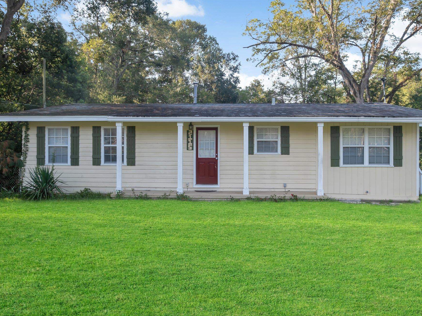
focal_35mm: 27
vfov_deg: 51.4
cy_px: 153
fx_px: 329
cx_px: 225
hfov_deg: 65.3
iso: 250
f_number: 8
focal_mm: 15.9
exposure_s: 1/100
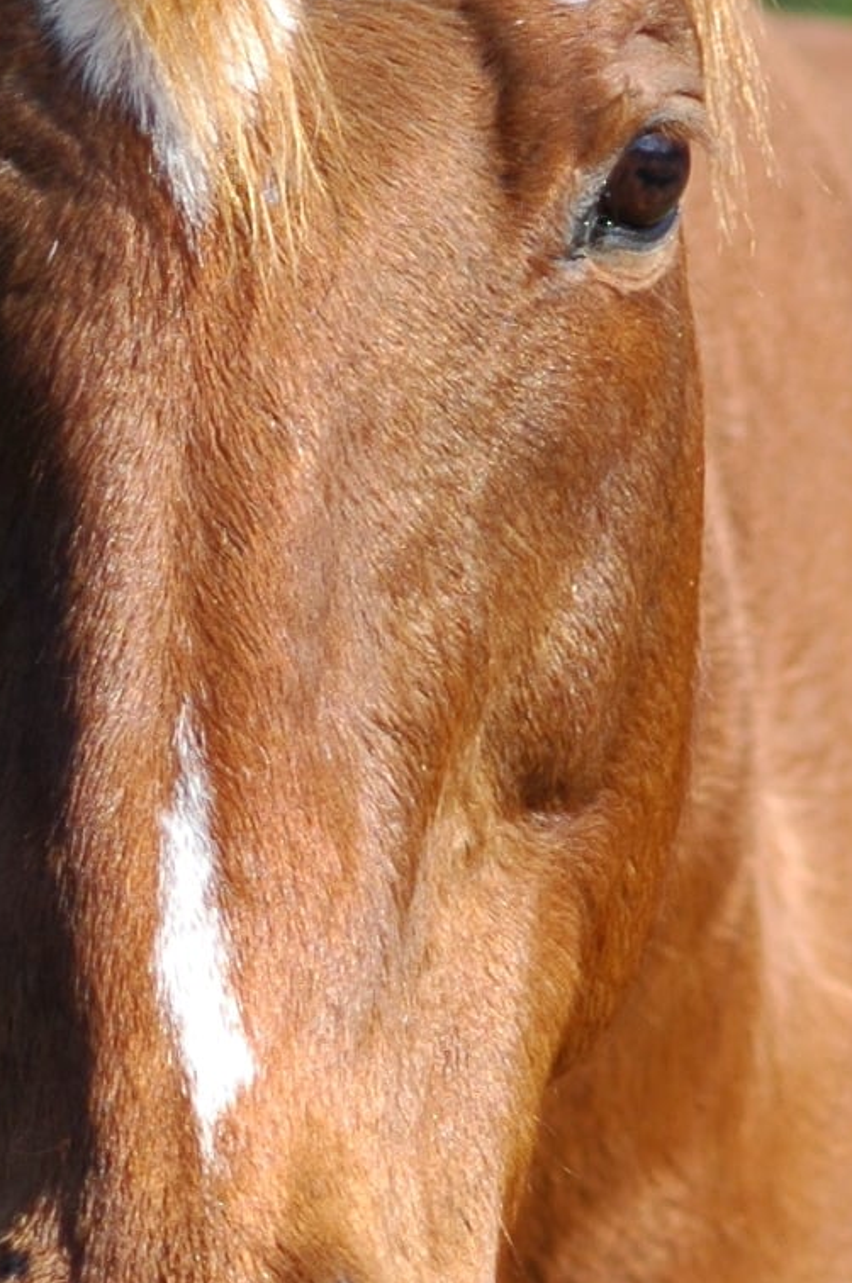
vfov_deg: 3.3
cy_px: 1288
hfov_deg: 2.2
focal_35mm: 627
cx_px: 339
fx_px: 22318
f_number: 3.2
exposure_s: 1/1250
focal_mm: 105
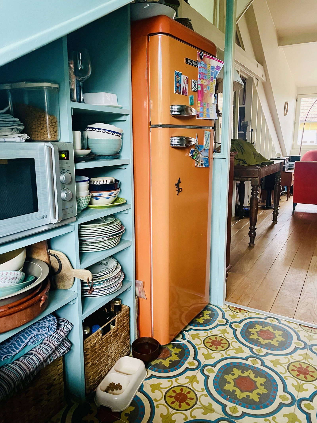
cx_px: 158
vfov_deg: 67.3
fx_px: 317
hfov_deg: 53.1
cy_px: 212
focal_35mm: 26
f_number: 1.6
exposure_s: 1/40
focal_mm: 4.2
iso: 640
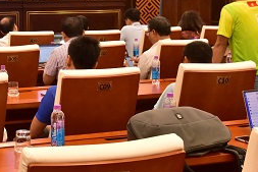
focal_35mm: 83
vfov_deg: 16.4
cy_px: 39
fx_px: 595
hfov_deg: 23.7
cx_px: 17
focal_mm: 35
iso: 1600
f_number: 8
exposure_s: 1/50
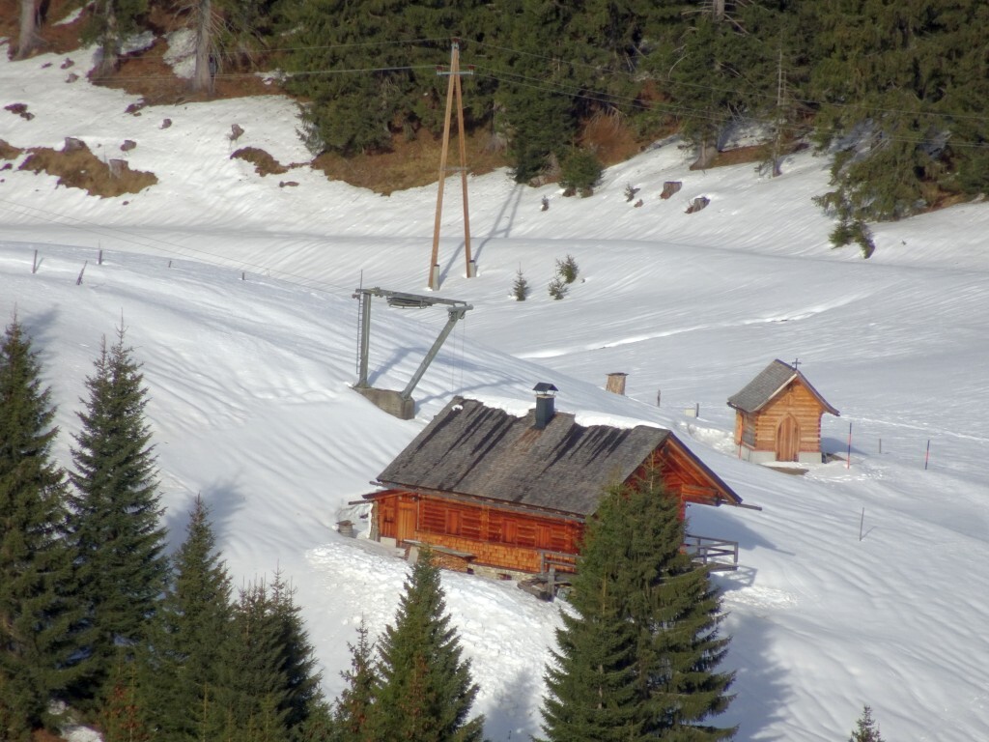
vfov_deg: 2.1
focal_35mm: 720
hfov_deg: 2.8
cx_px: 494
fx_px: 20571
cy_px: 371
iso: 80
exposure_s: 1/400
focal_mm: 123
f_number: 6.4
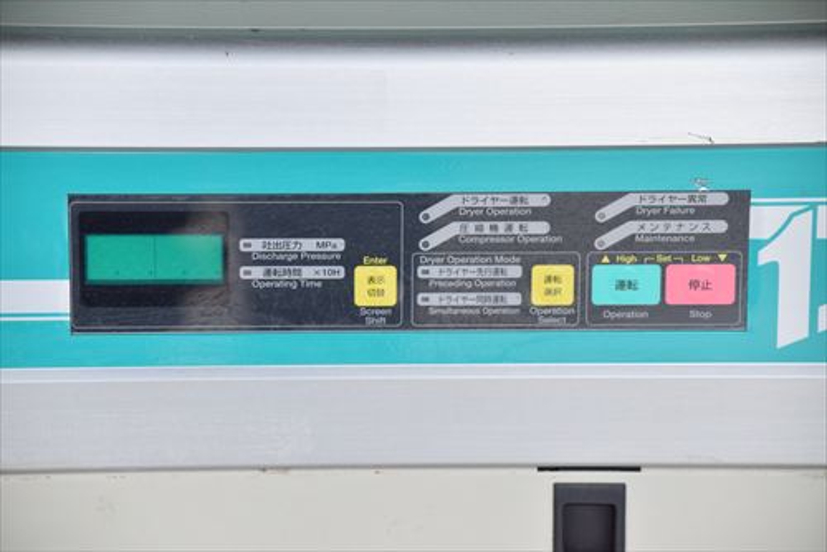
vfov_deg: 9.3
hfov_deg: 14.0
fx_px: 3379
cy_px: 276
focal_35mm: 147
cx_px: 414
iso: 1250
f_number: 6.3
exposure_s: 1/1250
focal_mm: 98
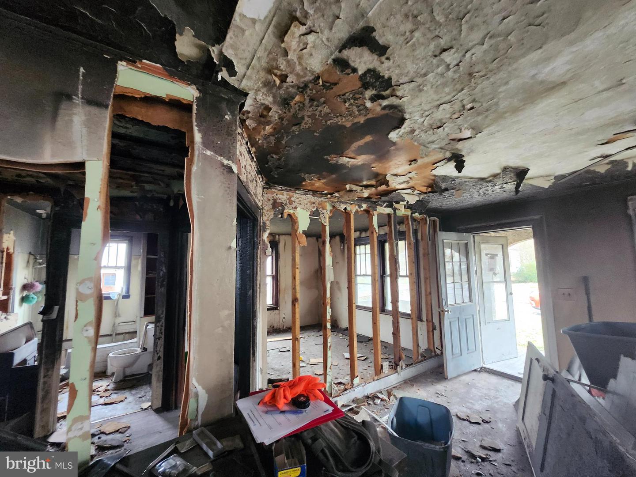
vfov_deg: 89.9
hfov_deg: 106.2
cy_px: 238
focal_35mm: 13
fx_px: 239
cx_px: 318
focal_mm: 1.74
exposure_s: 1/30
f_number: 2.2
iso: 640
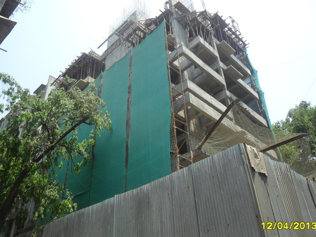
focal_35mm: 30
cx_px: 155
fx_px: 274
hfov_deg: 60.0
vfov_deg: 46.8
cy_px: 119
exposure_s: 1/500
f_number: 3.5
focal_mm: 4.9
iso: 100
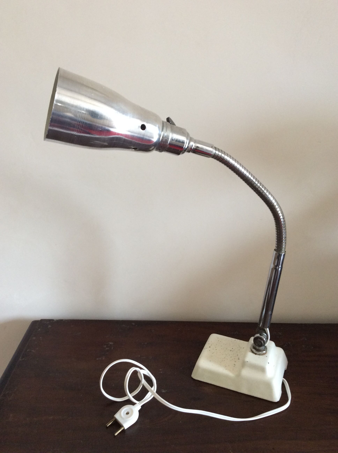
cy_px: 226
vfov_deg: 56.9
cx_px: 169
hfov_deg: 44.1
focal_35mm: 32
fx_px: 418
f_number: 2.4
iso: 80
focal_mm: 3.3
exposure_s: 1/25
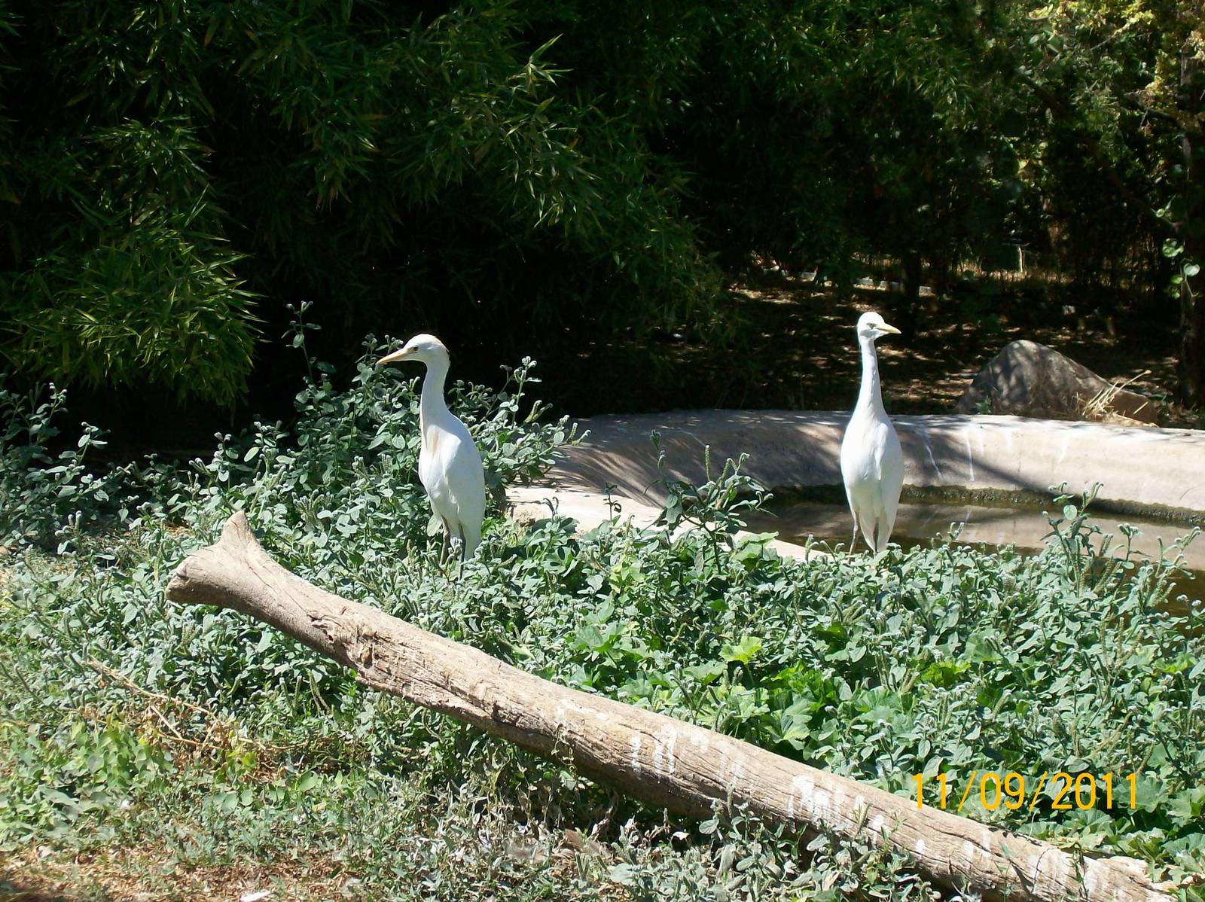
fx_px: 3027
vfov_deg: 17.0
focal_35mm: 87
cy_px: 451
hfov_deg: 22.5
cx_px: 602
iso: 80
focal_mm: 14.3
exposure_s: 1/536
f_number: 4.3
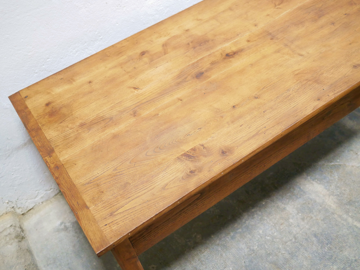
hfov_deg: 46.8
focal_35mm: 40
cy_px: 135
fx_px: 416
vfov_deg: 36.0
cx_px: 180
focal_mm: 20
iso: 800
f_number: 1.7
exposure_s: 1/60
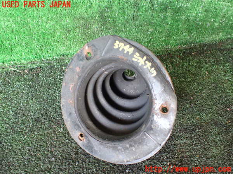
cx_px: 116
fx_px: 202
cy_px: 87
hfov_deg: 60.0
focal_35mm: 30
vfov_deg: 46.8
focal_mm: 5.4
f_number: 2.3
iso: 800
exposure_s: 1/50
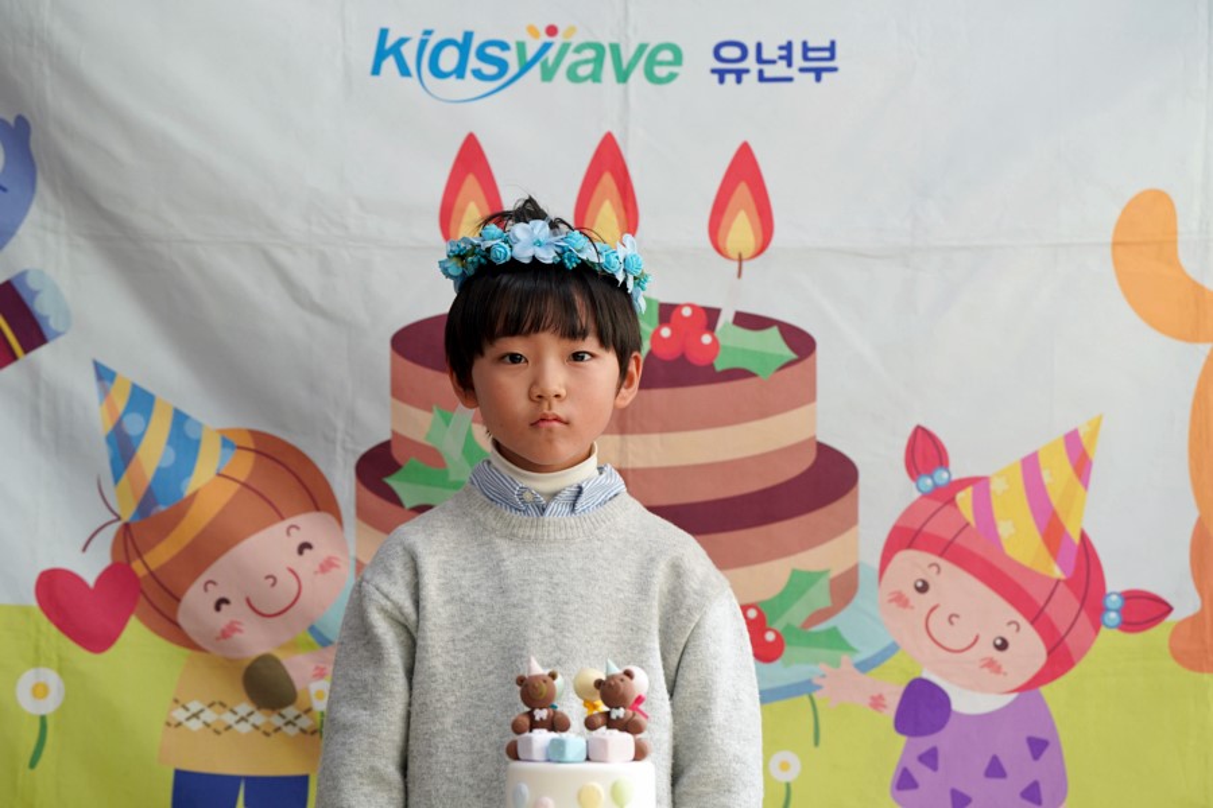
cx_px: 606
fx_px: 3504
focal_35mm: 104
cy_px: 404
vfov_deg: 13.2
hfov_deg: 19.6
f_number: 4
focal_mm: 104
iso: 250
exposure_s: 1/160
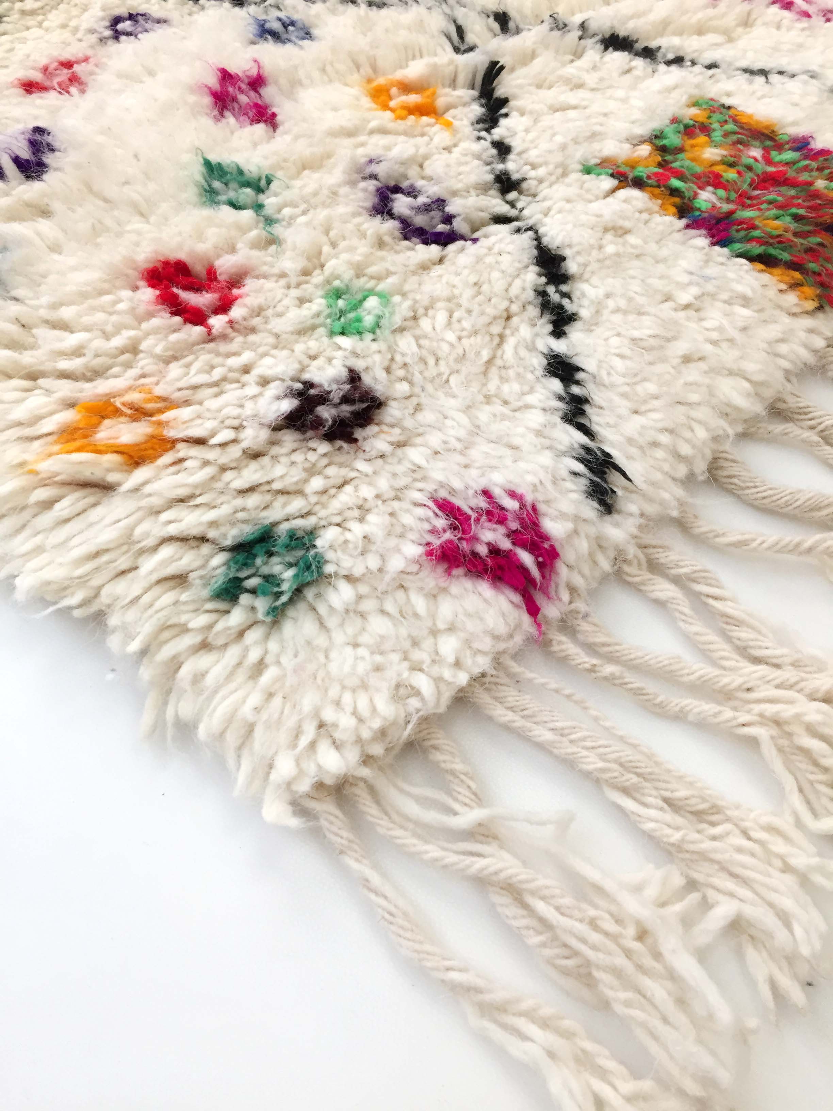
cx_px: 416
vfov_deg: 61.7
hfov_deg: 48.2
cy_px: 556
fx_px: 930
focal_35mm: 29
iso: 125
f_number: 2.2
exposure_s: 1/33
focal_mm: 4.15
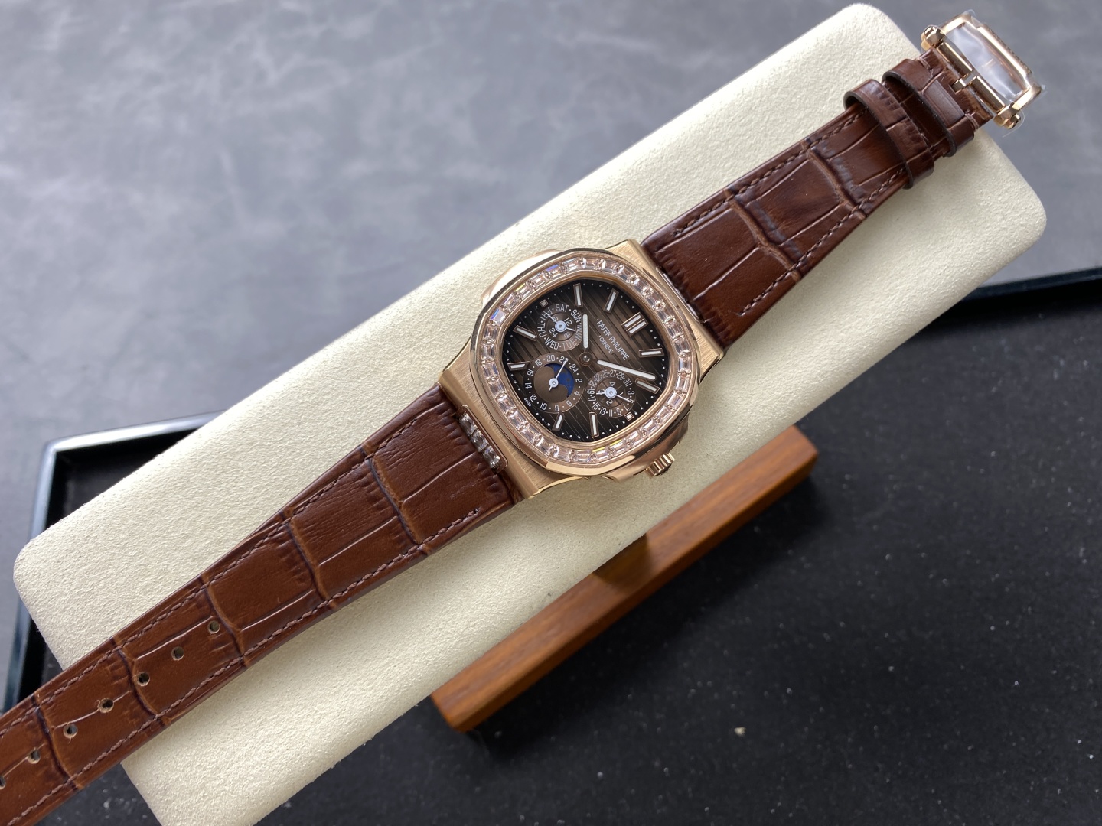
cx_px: 551
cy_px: 413
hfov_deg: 69.4
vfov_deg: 54.9
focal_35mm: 25
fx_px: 796
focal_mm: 4.25
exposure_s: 1/122
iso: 32
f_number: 1.8
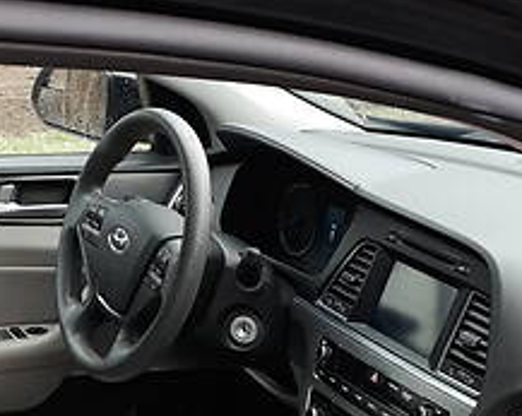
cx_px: 488
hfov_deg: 25.2
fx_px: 1126
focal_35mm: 73
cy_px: 625
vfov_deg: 18.5
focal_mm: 3.7
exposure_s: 1/116
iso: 40
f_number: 1.7
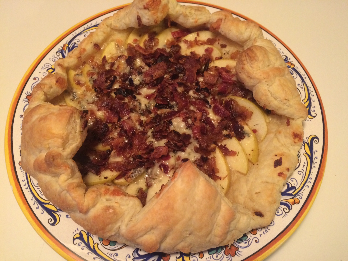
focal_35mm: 29
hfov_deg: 61.7
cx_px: 174
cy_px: 130
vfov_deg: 48.2
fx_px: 292
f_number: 2.2
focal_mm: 4.15
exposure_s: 1/30
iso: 320
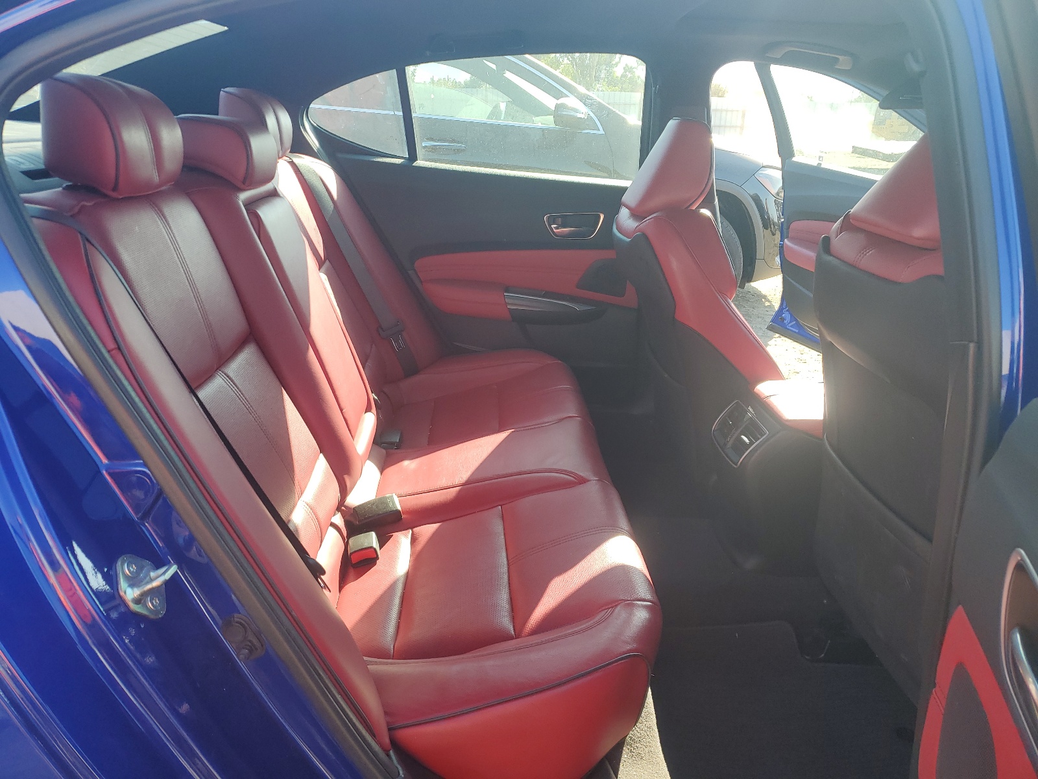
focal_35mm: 26
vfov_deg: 53.1
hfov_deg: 67.3
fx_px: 780
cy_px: 390
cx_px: 519
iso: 50
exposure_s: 1/357
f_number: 1.5
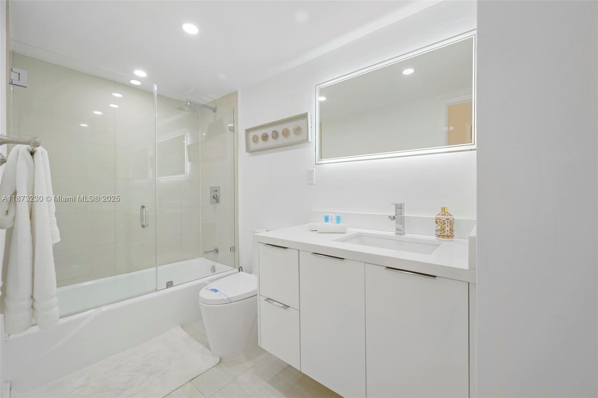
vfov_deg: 81.2
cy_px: 199
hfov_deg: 104.3
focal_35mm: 14
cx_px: 299
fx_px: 232
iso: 100
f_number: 8
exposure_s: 1/6
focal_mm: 14
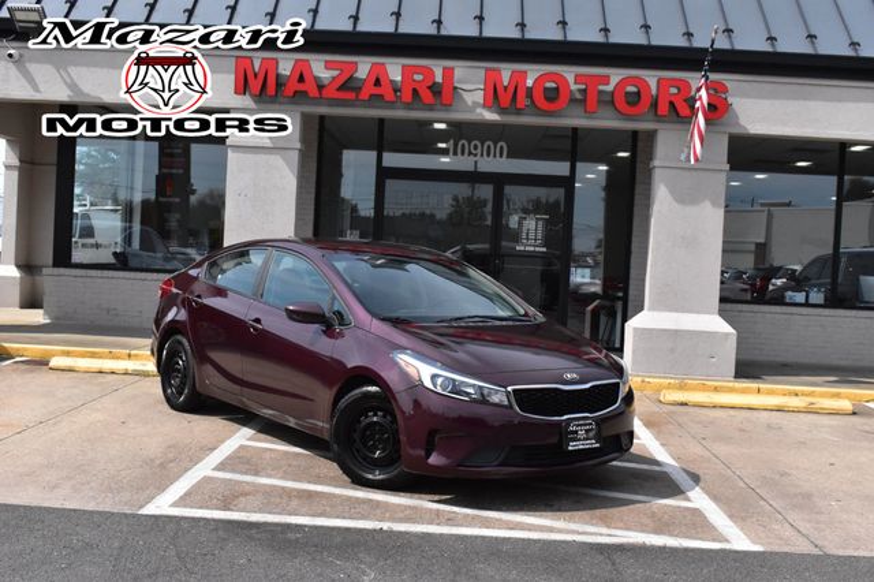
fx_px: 1019
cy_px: 291
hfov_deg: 46.4
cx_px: 437
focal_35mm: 42
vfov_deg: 31.9
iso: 2500
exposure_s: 1/2000
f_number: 14
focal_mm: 28
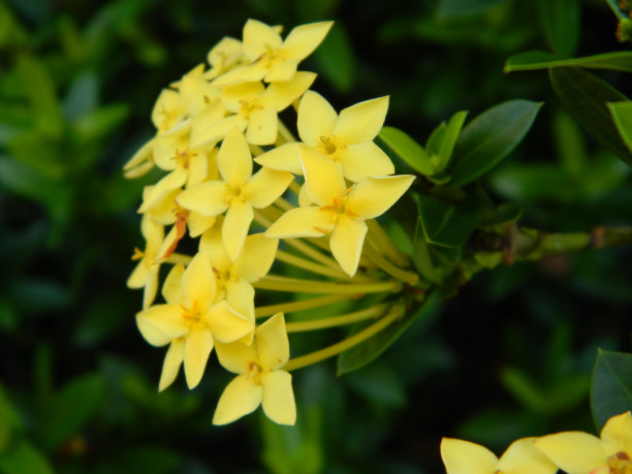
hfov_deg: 23.3
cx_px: 316
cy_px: 237
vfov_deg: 17.6
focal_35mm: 84
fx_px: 1534
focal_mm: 15.1
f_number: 4.2
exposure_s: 1/80
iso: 80
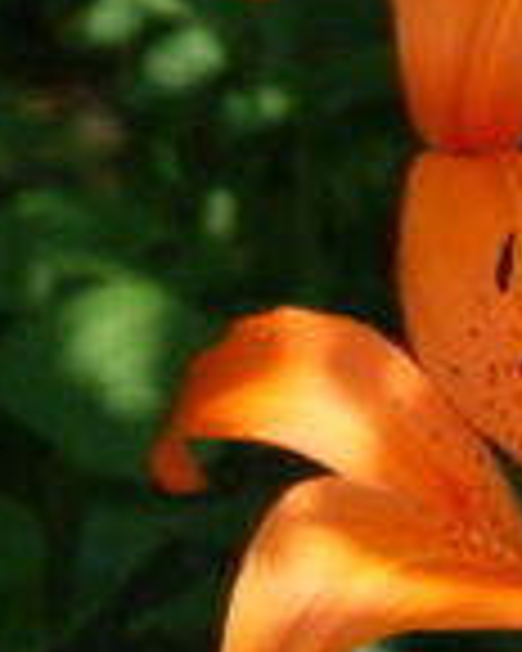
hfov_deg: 3.4
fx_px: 8658
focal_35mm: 448
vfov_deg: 4.3
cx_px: 711
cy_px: 474
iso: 400
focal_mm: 45
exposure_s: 1/1000
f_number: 5.6
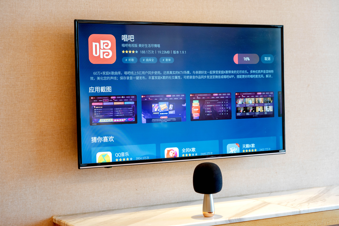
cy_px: 113
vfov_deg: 17.9
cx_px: 170
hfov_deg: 26.7
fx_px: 716
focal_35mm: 76
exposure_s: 1/50
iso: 640
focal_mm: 76
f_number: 4.5
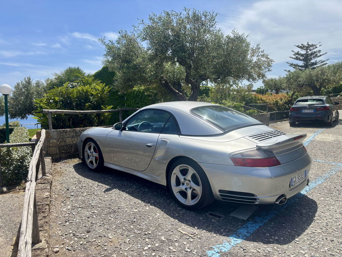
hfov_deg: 67.3
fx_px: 257
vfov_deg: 53.1
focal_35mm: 26
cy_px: 128
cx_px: 171
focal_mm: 5.96
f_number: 1.6
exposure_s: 1/3788
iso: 50
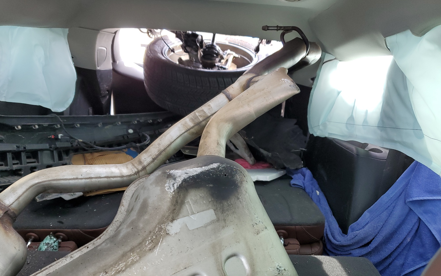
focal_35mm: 28
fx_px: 336
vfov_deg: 44.4
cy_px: 162
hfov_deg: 66.5
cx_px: 219
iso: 63
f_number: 1.5
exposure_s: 1/120
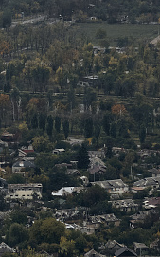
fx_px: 2697
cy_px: 56
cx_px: -63
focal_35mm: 386
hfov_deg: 3.4
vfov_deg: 5.4
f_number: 3.4
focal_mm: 30.71
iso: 100
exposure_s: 1/500
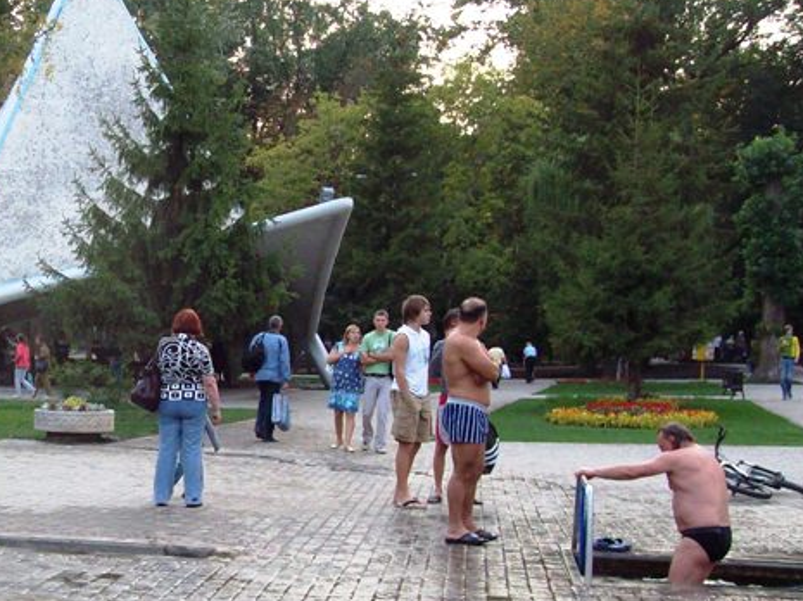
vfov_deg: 23.5
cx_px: 118
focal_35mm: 62
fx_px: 1437
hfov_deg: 30.2
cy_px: 382
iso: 200
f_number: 2.7
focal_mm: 6
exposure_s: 1/109
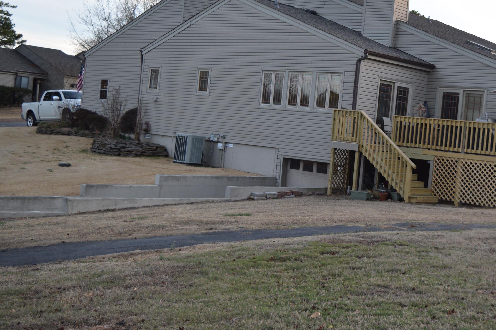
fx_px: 854
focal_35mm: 62
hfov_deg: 32.1
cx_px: 337
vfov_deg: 21.9
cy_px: 124
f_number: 4.5
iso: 100
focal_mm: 28
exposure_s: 1/100
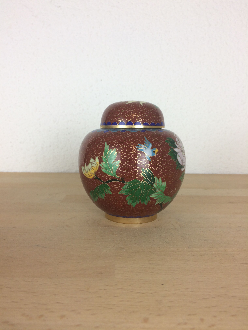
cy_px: 165
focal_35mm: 29
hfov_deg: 48.2
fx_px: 277
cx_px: 124
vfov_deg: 61.7
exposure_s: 1/50
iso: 40
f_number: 2.2
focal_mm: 4.15
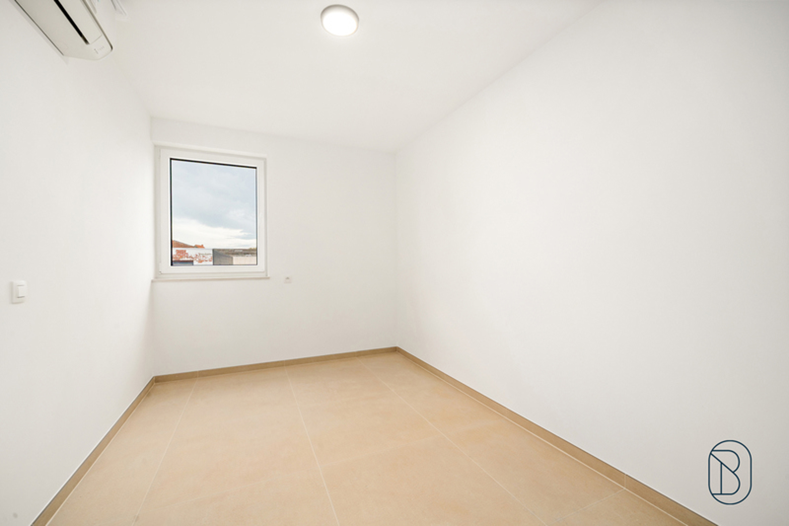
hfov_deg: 104.3
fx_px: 307
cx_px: 394
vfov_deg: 81.2
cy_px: 263
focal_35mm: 14
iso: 250
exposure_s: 1/4
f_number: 11
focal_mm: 14
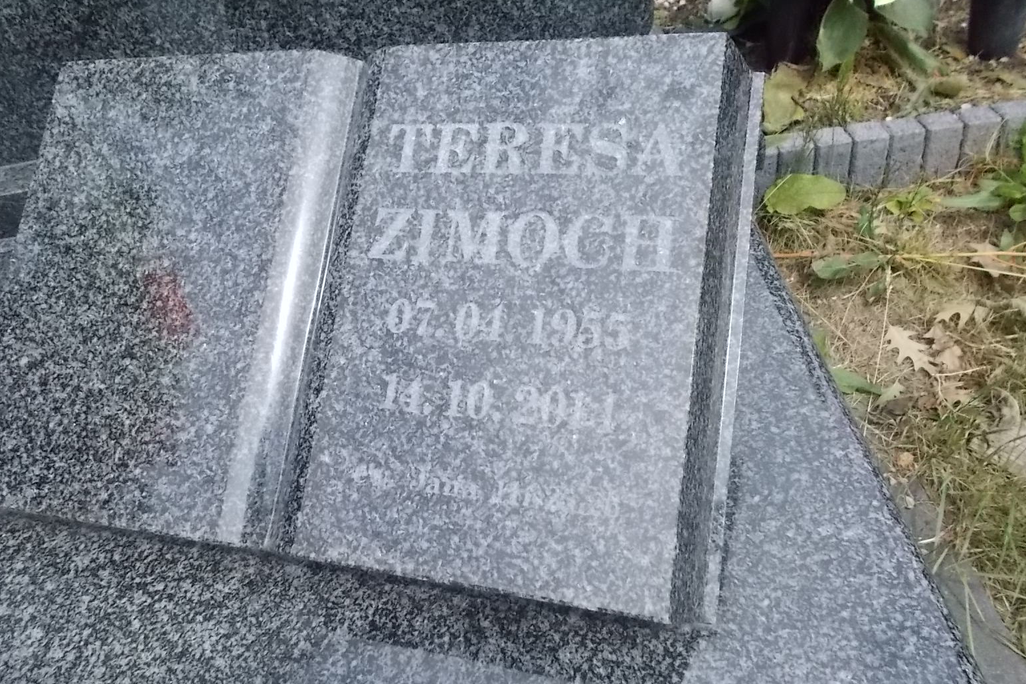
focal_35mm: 28
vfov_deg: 46.4
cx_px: 516
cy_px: 339
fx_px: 798
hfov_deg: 65.5
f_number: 8
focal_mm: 4.6
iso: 400
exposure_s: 1/500
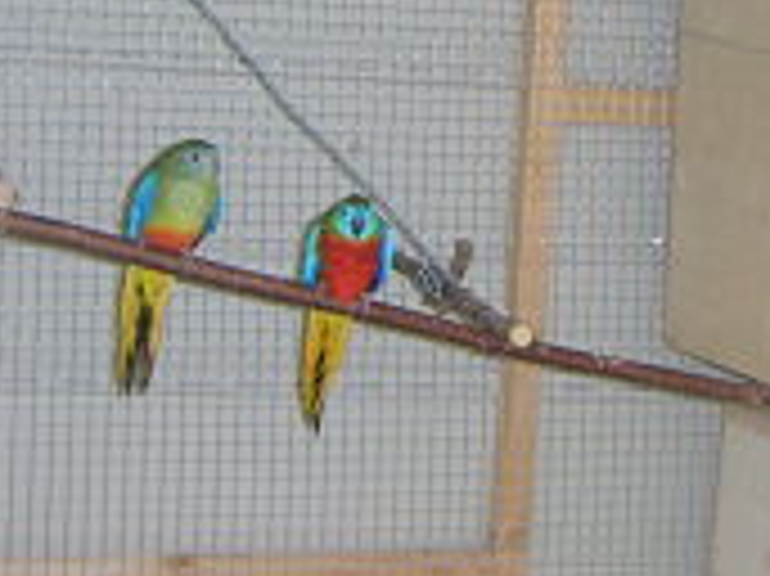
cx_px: 576
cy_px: 45
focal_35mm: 89
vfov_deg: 16.3
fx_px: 1978
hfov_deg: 21.8
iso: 141
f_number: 2.7
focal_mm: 9.86
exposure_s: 1/60
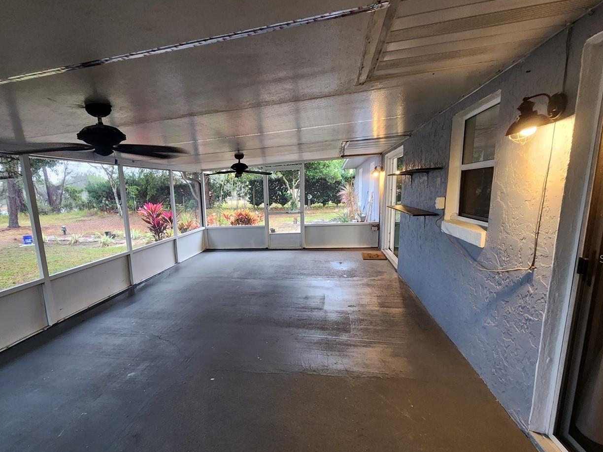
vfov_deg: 74.3
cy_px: 258
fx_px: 296
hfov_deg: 90.3
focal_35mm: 17
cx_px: 252
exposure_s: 1/30
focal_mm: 2.2
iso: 320
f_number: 2.2
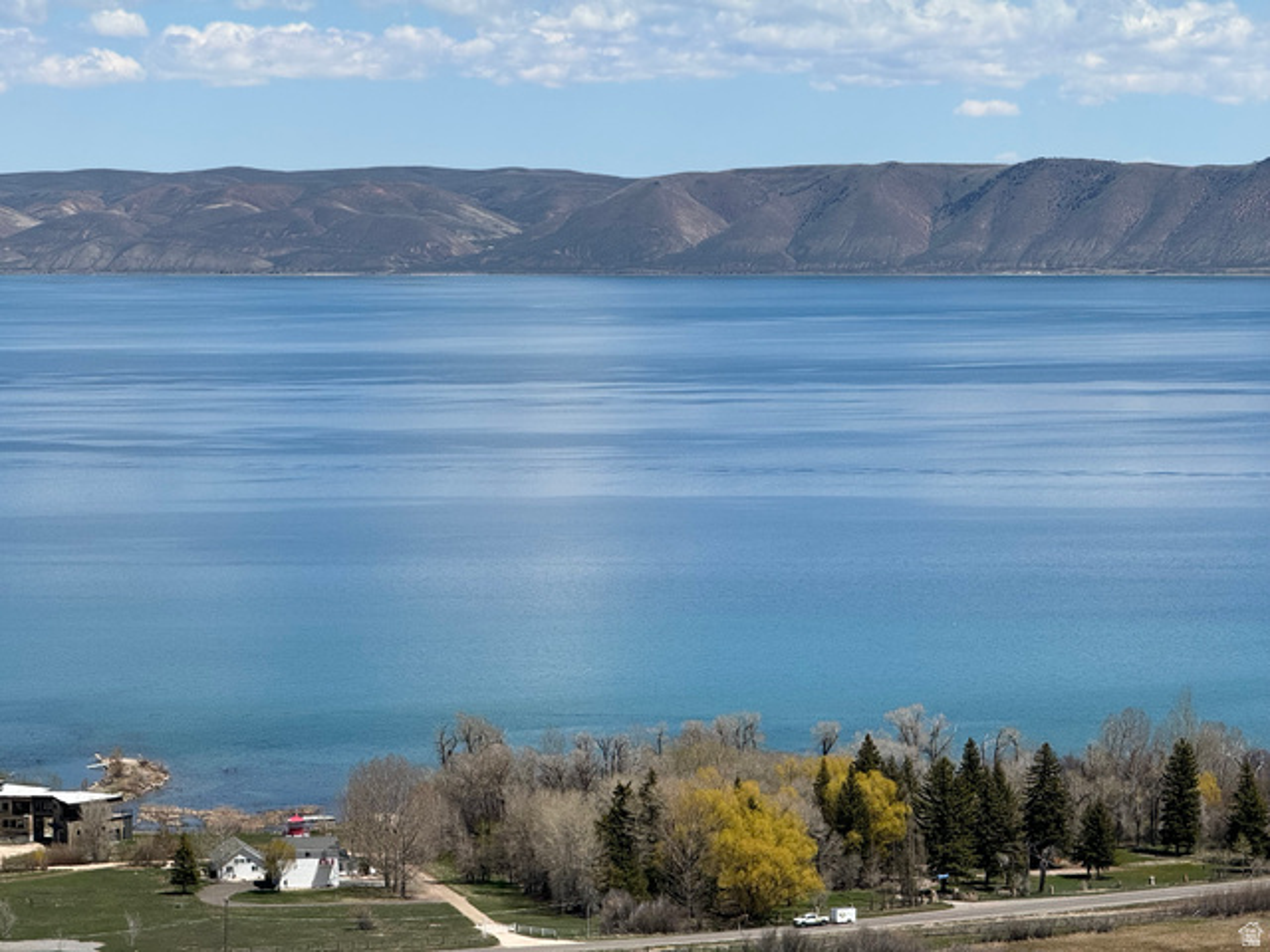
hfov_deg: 16.4
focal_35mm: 120
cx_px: 635
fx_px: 4403
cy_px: 476
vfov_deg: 12.3
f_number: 2.8
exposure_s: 1/2525
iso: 50
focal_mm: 15.66
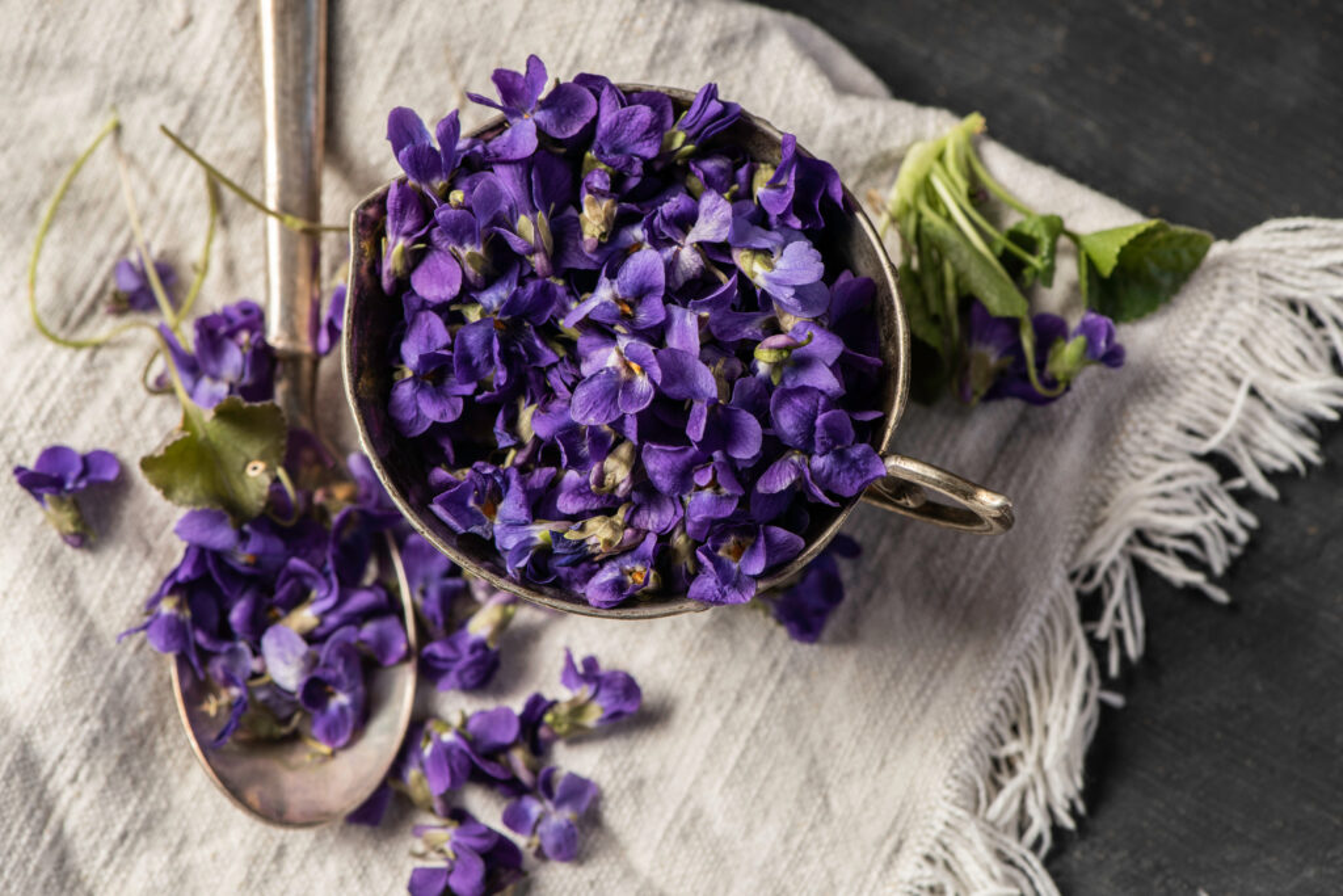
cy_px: 448
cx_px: 672
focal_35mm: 105
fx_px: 3917
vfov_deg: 13.0
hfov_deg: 19.5
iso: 100
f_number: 9
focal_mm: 105
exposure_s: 1/125
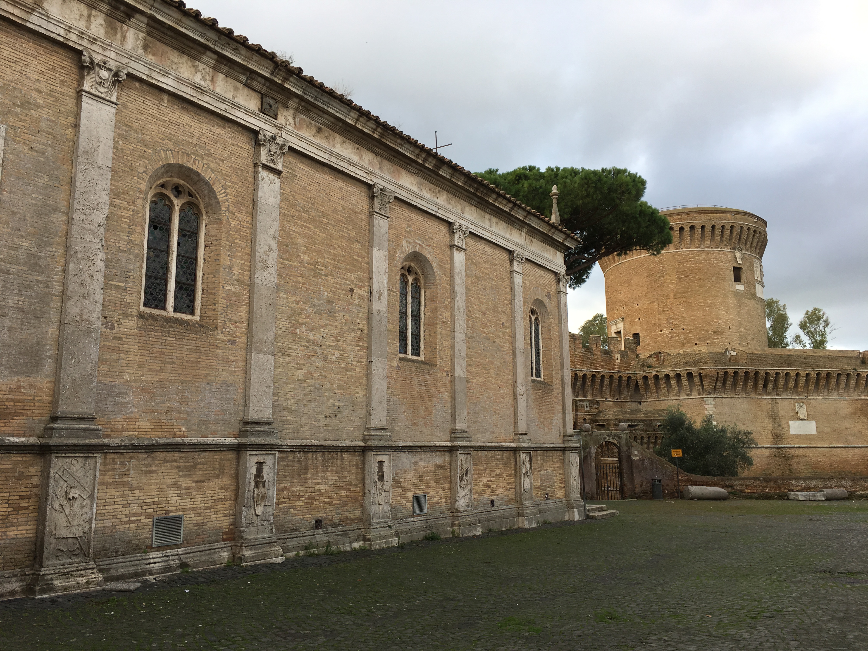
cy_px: 326
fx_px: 727
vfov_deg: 48.2
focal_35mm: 29
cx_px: 434
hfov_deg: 61.7
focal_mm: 4.15
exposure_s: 1/503
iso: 25
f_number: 2.2
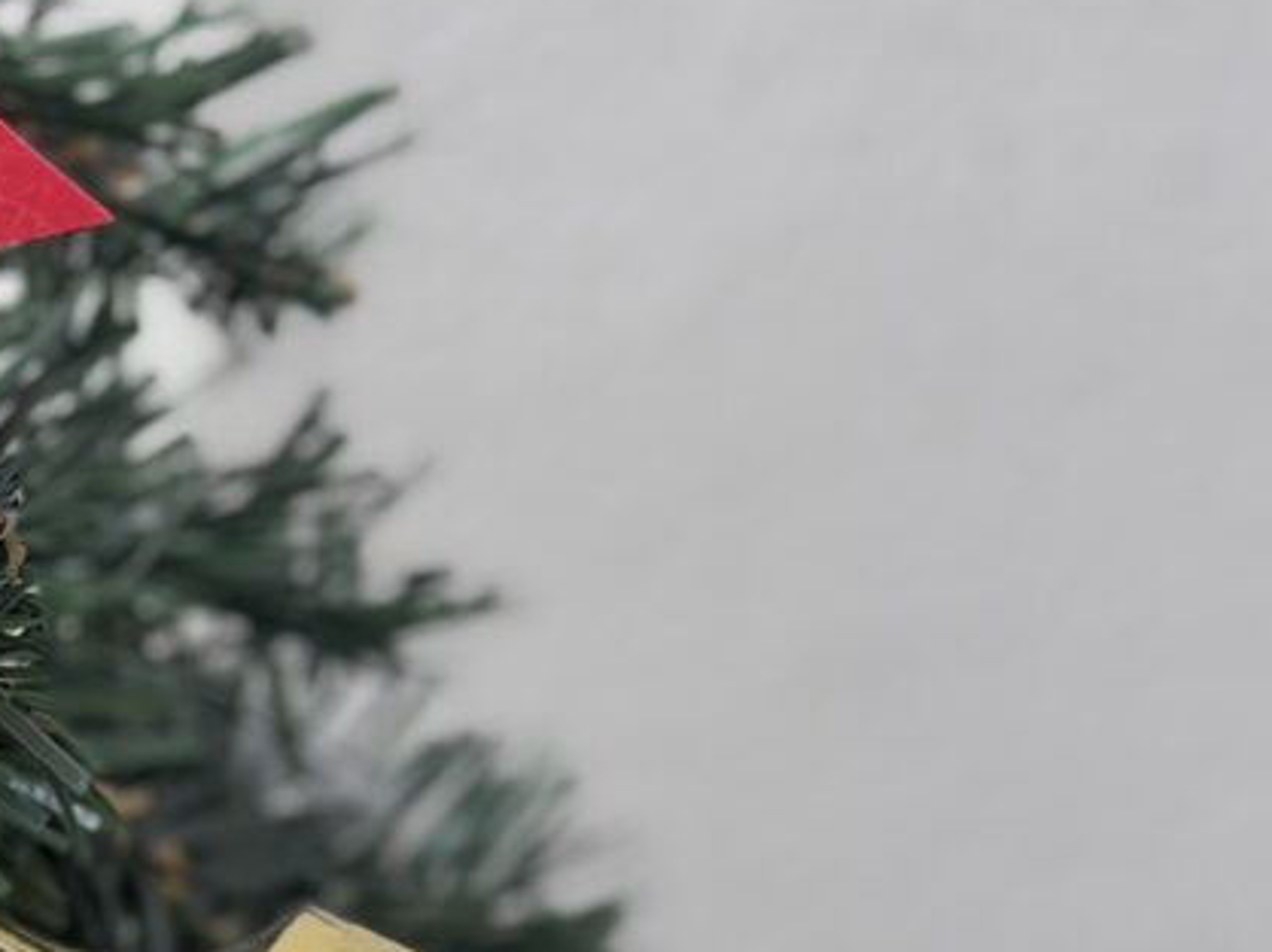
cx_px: -603
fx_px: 5399
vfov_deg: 10.0
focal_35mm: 147
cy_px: 979
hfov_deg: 12.8
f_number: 1.78
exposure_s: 1/60
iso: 50
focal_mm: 6.76
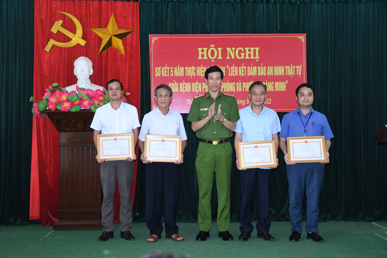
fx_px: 516
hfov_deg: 41.1
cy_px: 129
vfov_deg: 28.1
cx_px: 194
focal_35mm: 48
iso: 1250
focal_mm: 32
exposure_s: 1/200
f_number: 4.2
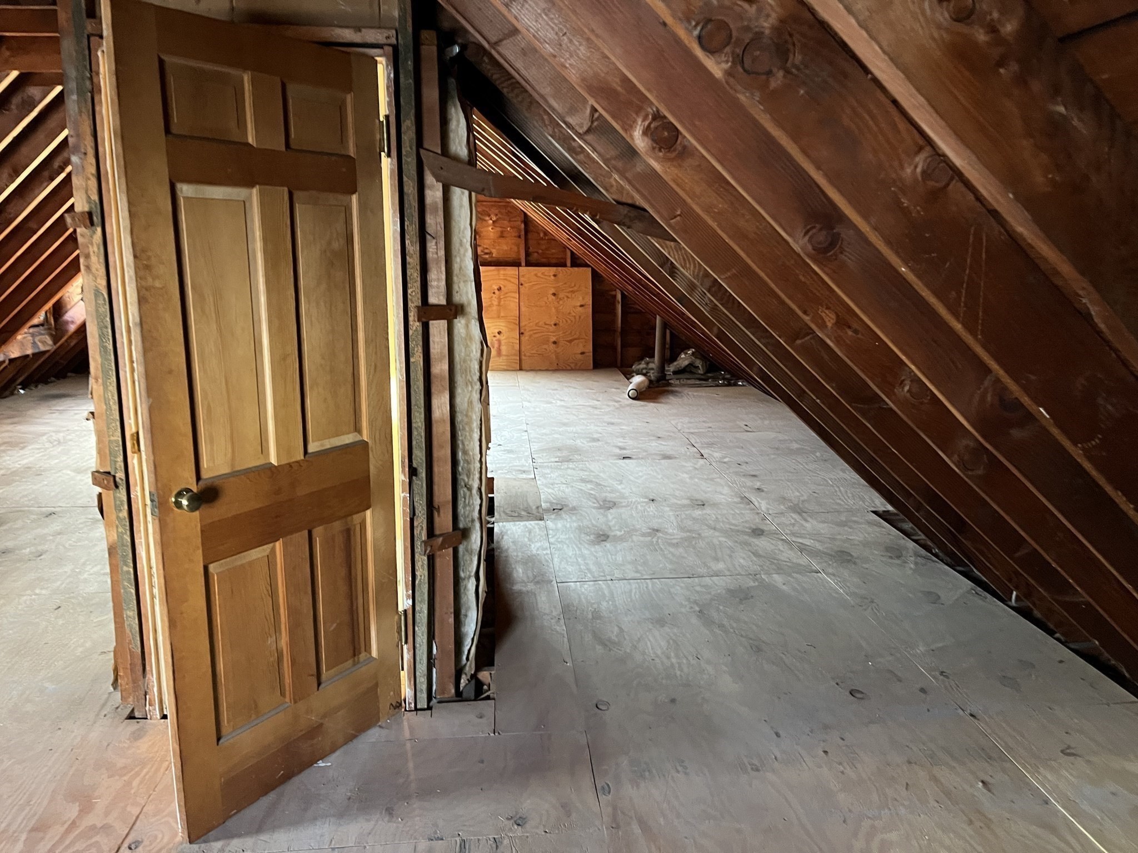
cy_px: 426
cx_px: 569
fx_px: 855
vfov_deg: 53.1
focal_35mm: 26
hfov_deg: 67.3
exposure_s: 1/40
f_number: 1.6
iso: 640
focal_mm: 5.1
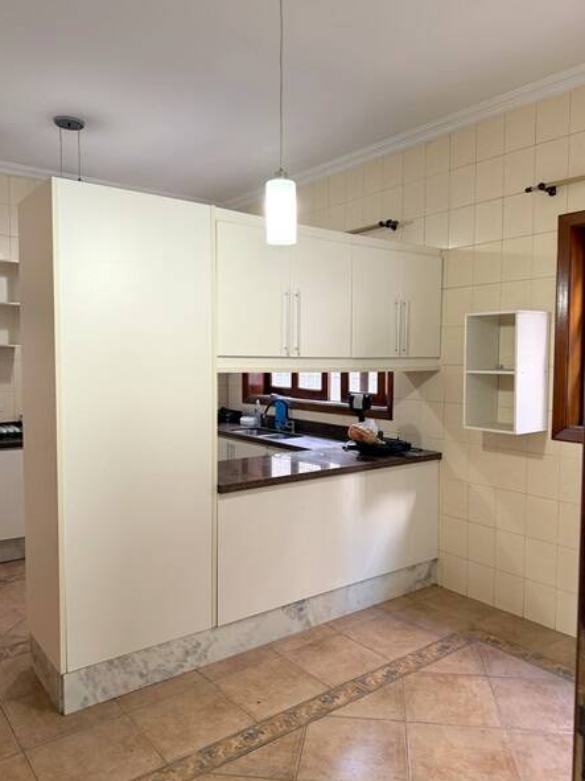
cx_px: 310
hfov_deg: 53.0
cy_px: 387
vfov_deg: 67.3
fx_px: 586
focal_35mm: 26
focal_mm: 6.76
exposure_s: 1/60
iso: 200
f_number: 1.78
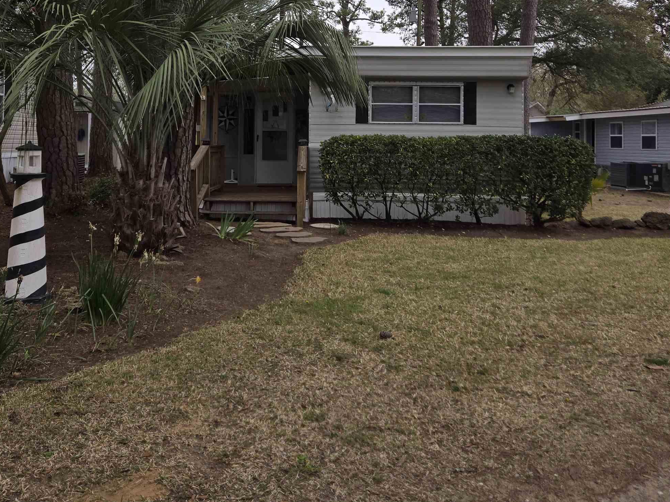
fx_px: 697
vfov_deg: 38.5
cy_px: 119
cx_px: 303
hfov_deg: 51.3
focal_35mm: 36
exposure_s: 1/861
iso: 25
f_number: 1.8
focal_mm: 5.4
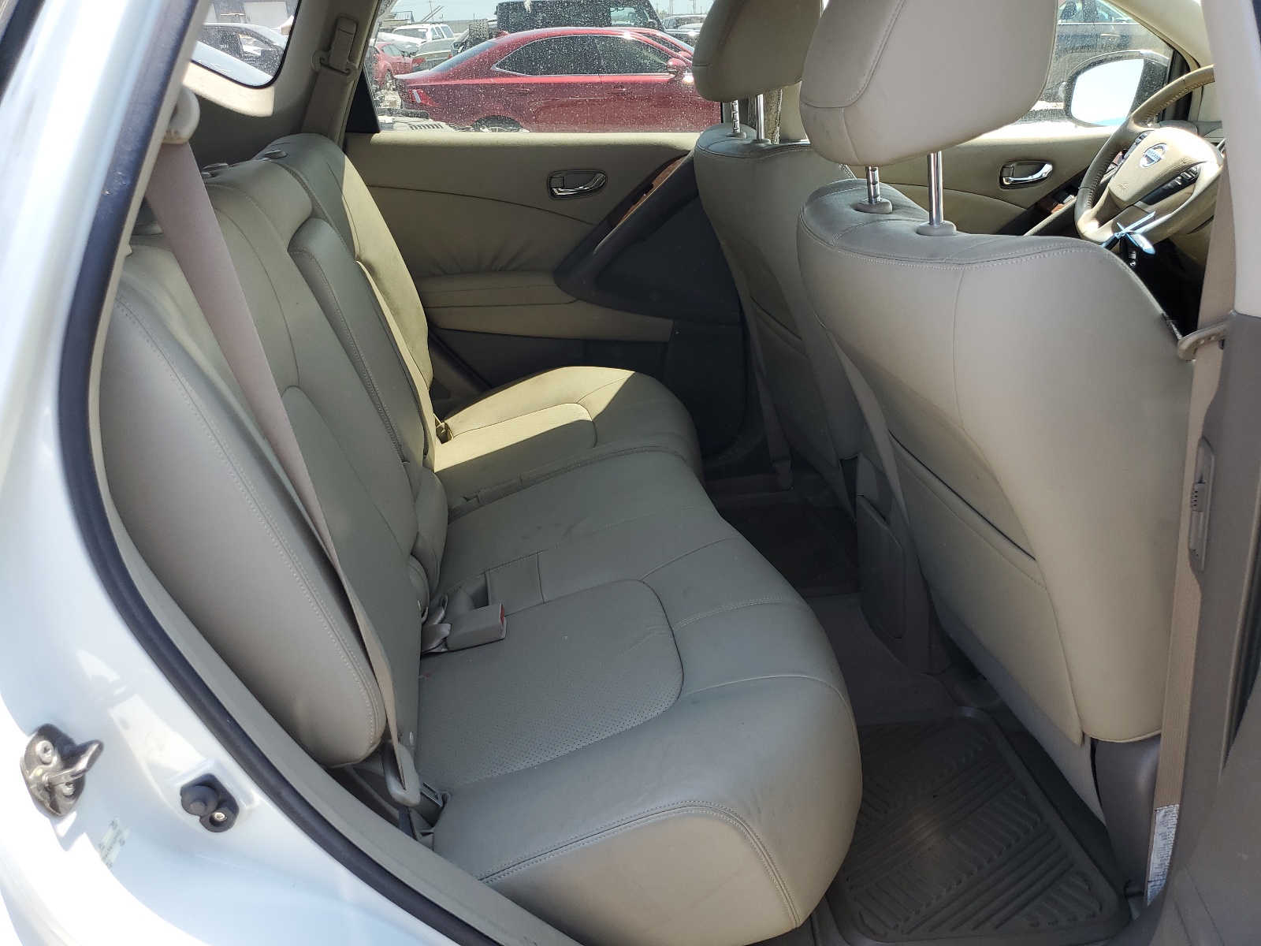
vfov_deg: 53.1
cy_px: 473
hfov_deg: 67.3
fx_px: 947
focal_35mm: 26
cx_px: 630
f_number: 1.5
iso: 50
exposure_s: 1/400
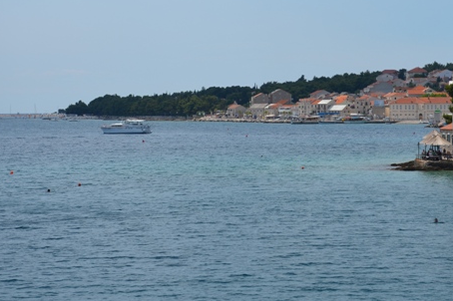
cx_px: 306
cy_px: 52
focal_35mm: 132
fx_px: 1660
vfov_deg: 10.3
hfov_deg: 15.5
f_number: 8
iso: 110
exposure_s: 1/250
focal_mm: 50
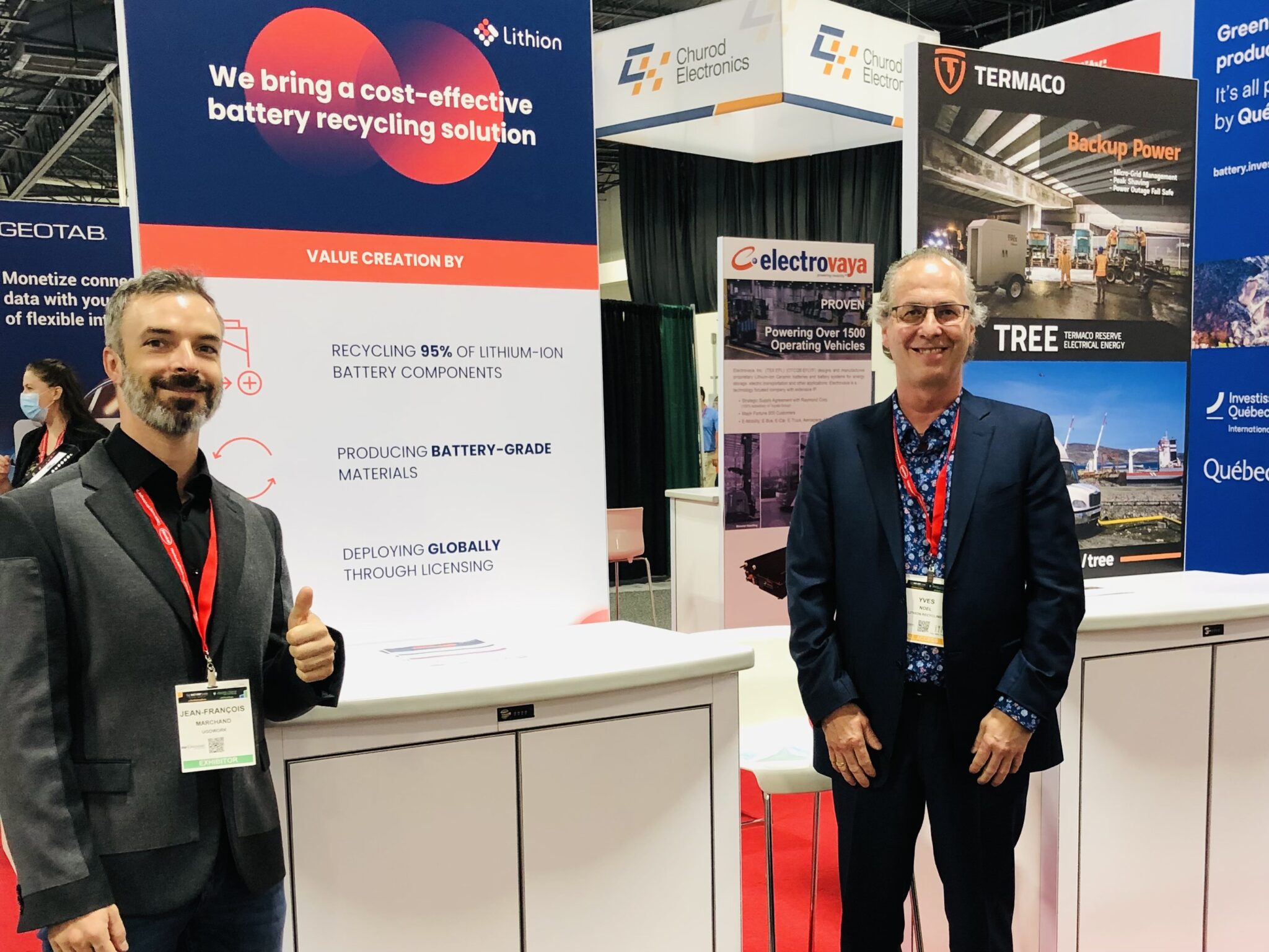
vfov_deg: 49.7
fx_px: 1026
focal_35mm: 28
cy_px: 476
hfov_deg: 63.4
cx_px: 634
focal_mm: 3.99
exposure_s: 1/17
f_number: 1.8
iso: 40
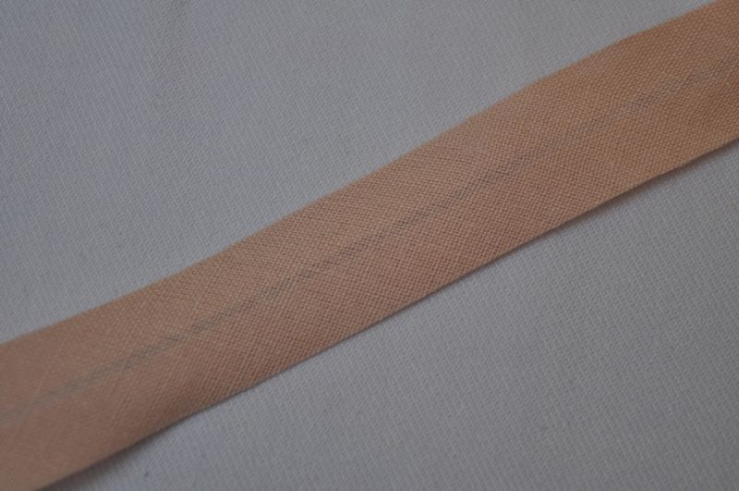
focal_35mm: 82
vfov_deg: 16.5
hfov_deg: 24.7
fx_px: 1691
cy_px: 246
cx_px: 370
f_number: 5.6
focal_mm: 55
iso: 280
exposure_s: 1/125
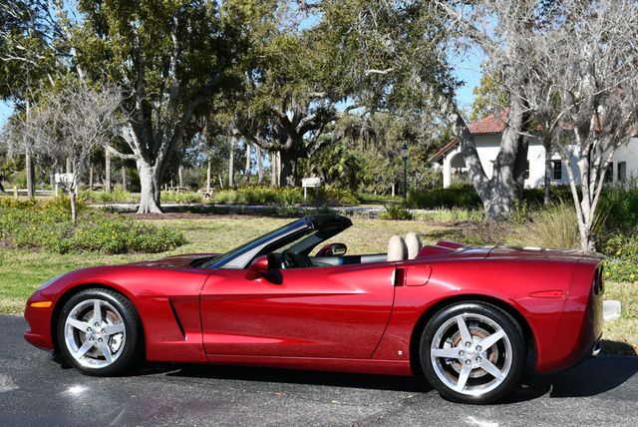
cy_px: 214
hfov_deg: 38.2
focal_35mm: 52
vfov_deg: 26.0
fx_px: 922
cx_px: 319
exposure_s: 1/250
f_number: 8
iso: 110
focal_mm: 26
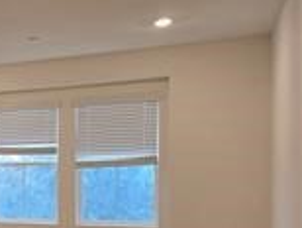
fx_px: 585
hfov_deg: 23.7
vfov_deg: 21.7
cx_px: -137
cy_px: 188
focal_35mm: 67
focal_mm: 6.3
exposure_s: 1/120
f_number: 1.7
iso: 160
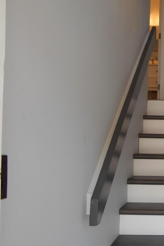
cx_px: 198
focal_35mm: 45
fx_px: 308
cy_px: 140
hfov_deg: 26.5
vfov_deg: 43.5
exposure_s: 1/60
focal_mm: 4.6
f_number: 3.2
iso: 80
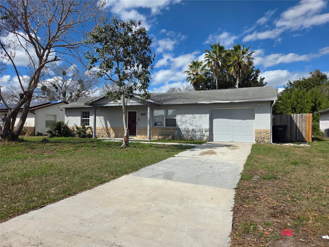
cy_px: 124
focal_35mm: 23
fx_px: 219
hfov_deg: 73.9
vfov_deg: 58.9
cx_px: 164
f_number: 1.8
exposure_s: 1/7891
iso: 80
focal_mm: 5.4
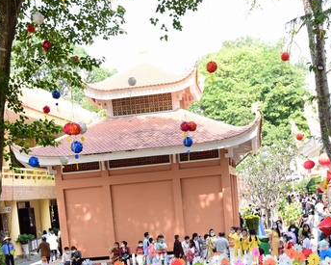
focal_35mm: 71
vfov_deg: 20.6
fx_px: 695
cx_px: 152
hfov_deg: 26.8
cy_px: 283
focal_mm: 40
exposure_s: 1/100
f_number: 8
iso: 250
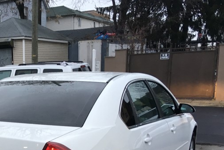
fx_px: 380
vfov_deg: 21.3
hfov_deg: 31.3
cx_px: 21
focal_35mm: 61
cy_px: 161
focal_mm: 4.15
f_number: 2.2
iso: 50
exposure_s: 1/30
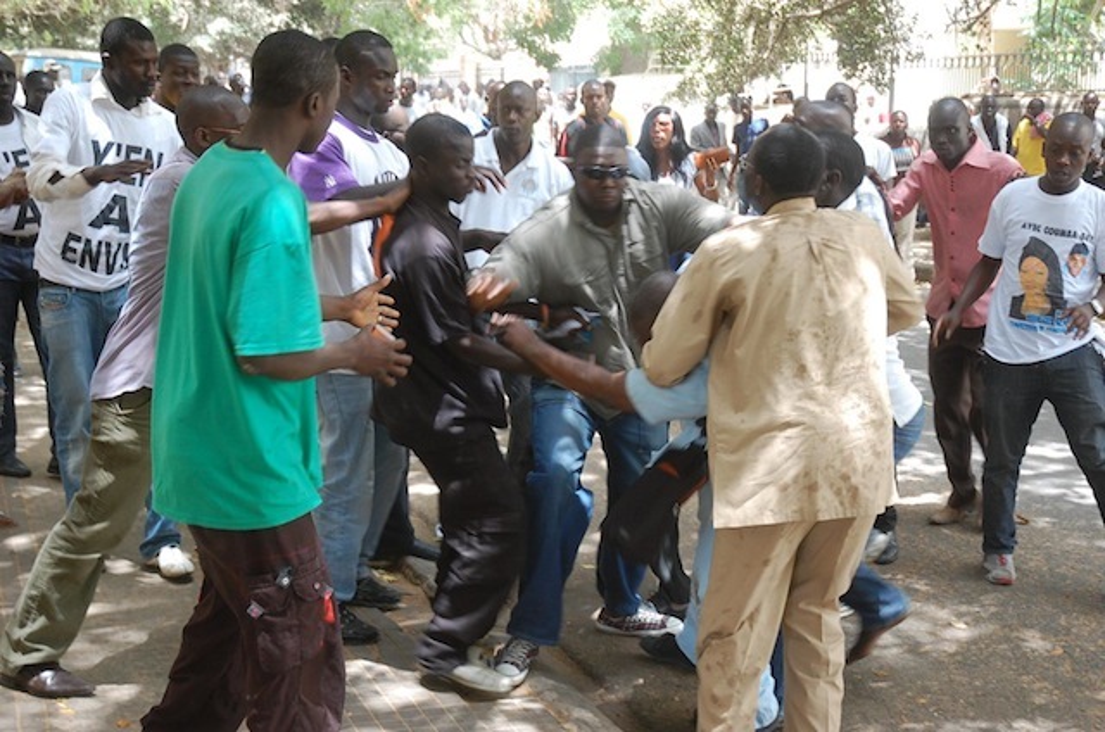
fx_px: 1608
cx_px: 552
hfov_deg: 37.9
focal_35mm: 52
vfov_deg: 25.6
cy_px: 366
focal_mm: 35
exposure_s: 1/60
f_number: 4.2
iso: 400
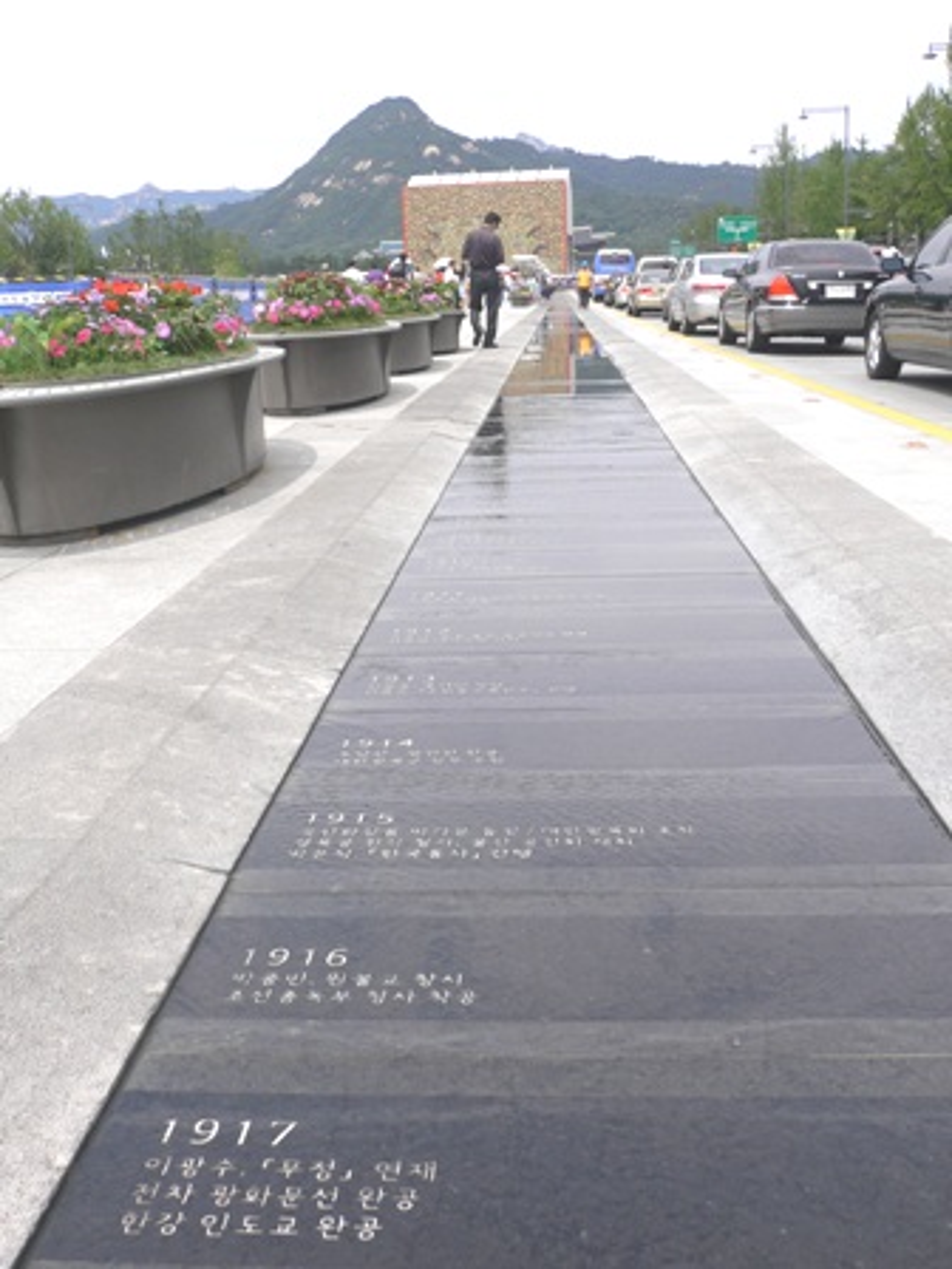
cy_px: 634
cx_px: 476
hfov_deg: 40.7
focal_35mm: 35
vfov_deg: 52.6
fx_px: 1283
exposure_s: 1/400
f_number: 5.6
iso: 80
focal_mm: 5.8
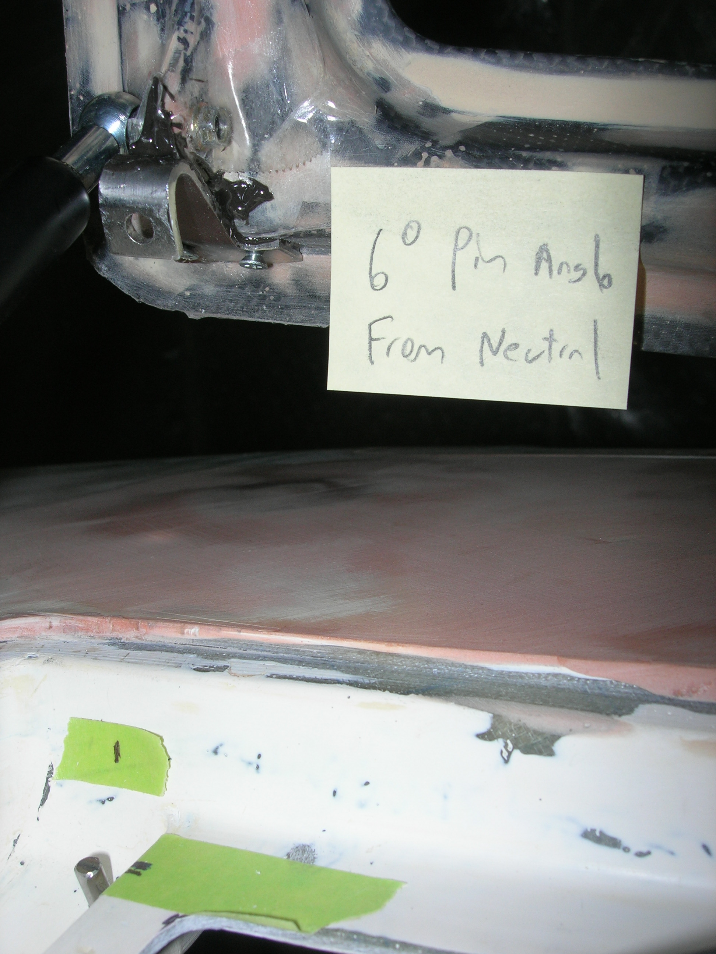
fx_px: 1048
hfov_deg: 37.7
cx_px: 358
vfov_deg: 49.0
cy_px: 477
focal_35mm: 38
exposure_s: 1/60.1
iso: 64
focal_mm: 7.8
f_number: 4.8
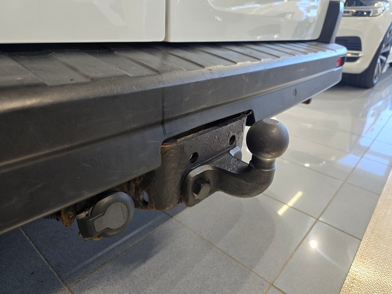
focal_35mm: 23
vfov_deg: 58.9
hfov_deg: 73.9
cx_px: 196
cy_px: 147
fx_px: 260
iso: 160
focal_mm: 6.3
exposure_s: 1/100
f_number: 1.7
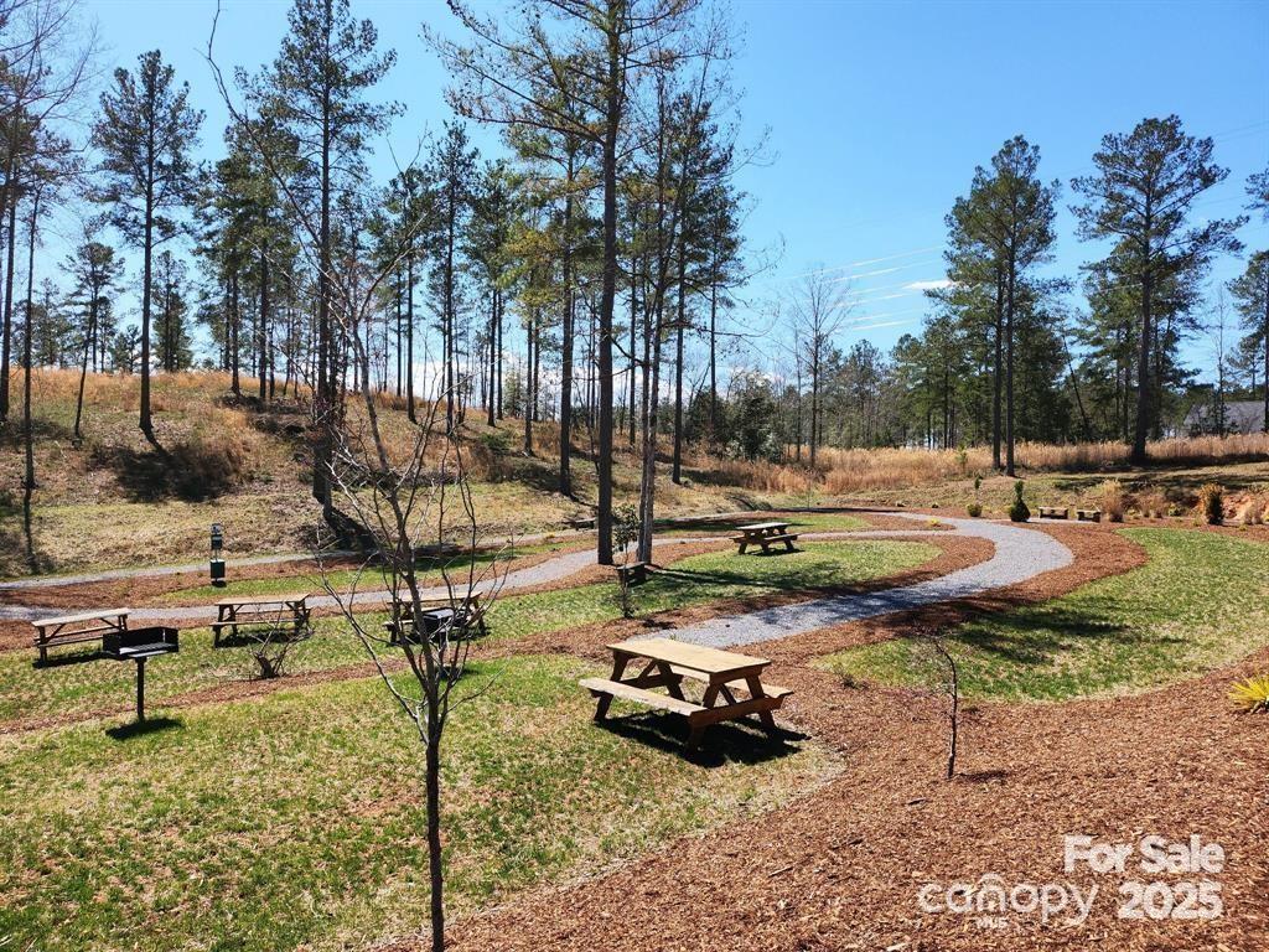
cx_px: 634
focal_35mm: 24
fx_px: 880
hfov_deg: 71.6
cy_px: 476
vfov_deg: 56.8
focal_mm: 5
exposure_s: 1/2371
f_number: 1.8
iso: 50
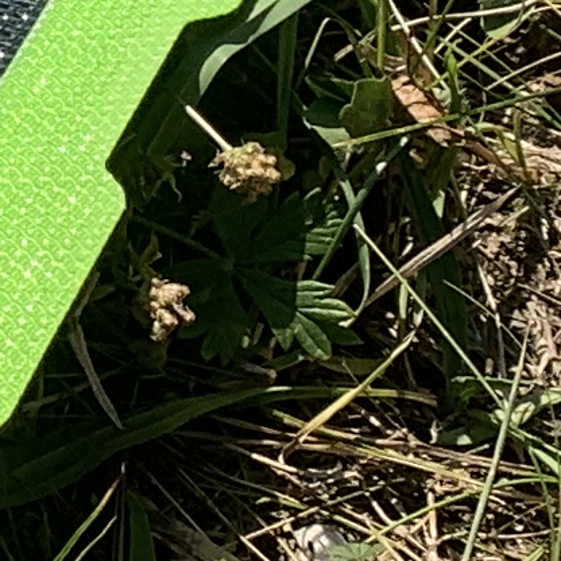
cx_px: -1242
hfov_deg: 6.9
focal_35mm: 223
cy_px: -170
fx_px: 4089
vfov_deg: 7.8
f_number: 1.8
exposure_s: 1/1916
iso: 25
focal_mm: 4.25
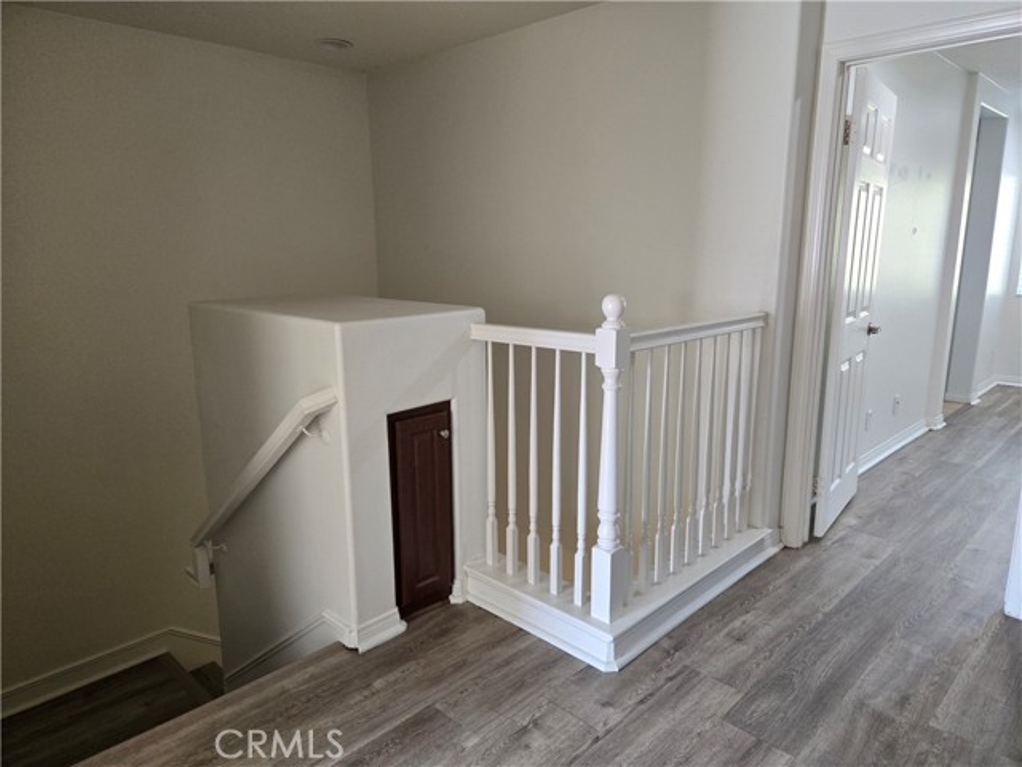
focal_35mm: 23
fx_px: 679
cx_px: 511
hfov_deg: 73.9
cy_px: 384
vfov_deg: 58.9
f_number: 1.8
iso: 400
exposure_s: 1/120
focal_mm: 5.4
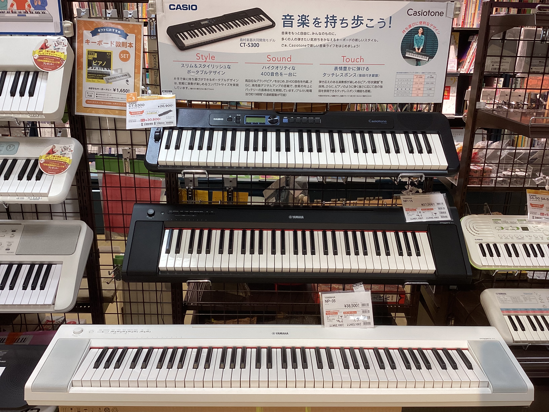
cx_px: 274
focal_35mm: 31
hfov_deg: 58.4
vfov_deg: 45.4
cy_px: 206
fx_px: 492
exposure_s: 1/50
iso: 64
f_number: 2.4
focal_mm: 3.3
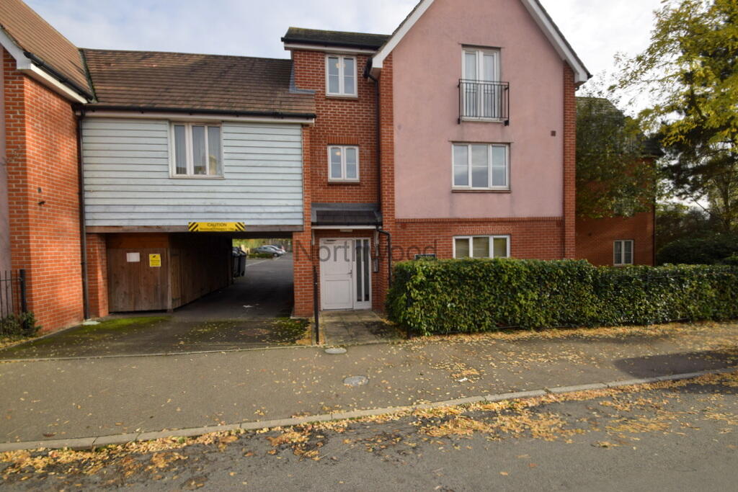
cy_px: 246
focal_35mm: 16
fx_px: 338
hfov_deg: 95.0
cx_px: 369
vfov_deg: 72.1
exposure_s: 1/200
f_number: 6.7
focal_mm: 11
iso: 160
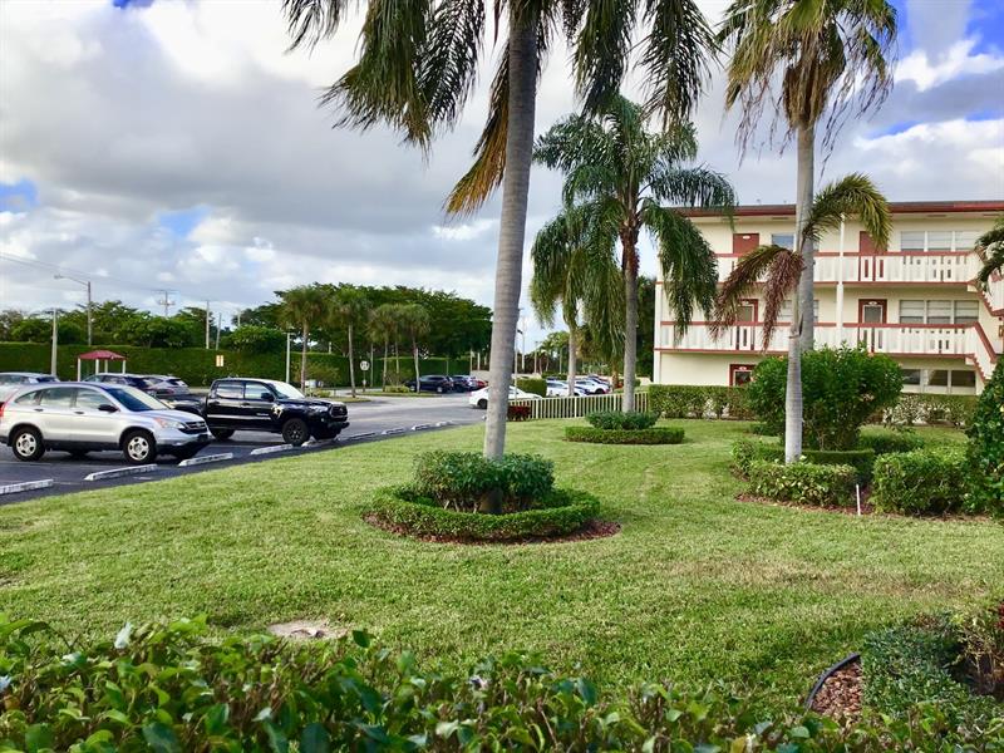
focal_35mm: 31
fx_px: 899
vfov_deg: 45.4
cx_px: 502
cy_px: 376
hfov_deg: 58.4
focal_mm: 3.3
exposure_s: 1/482
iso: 25
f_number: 2.4
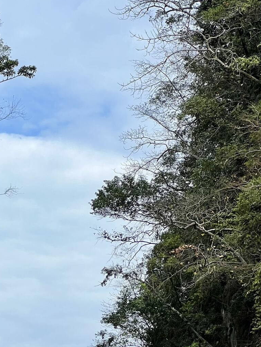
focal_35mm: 155
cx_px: 35
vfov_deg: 12.6
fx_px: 1558
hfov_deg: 9.5
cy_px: 340
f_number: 2.8
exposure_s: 1/652
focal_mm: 9
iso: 32
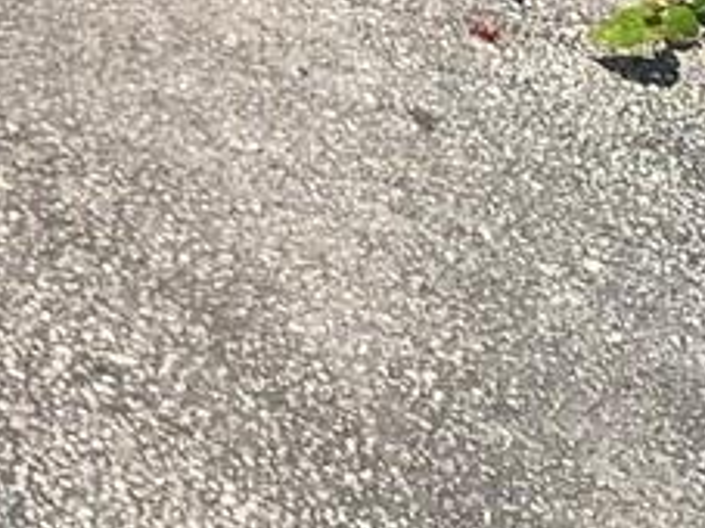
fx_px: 3725
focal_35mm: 183
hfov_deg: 9.6
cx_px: -960
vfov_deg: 8.1
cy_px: -34
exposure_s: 1/3086
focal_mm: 4.25
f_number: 1.8
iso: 25
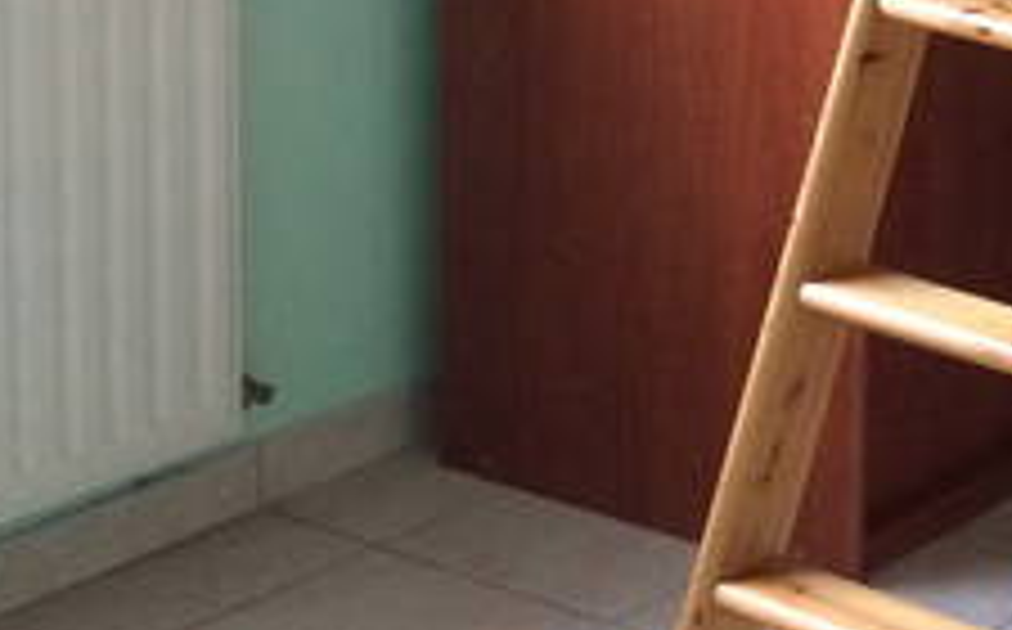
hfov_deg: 16.8
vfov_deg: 11.7
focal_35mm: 108
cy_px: -238
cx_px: 1673
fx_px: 2975
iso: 320
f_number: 2.2
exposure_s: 1/33
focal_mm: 4.15
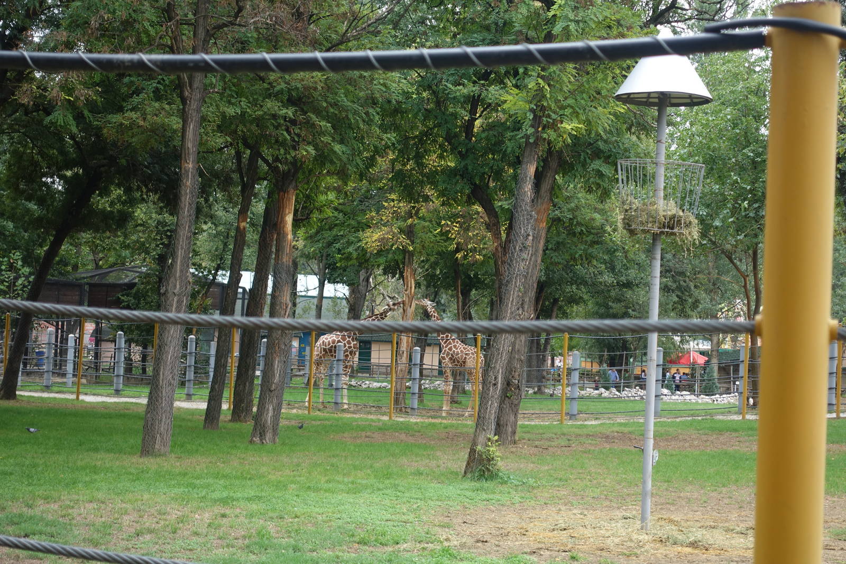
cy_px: 282
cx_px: 423
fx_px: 1645
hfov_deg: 28.8
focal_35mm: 70
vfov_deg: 19.5
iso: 125
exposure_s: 1/80
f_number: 3.5
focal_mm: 25.7
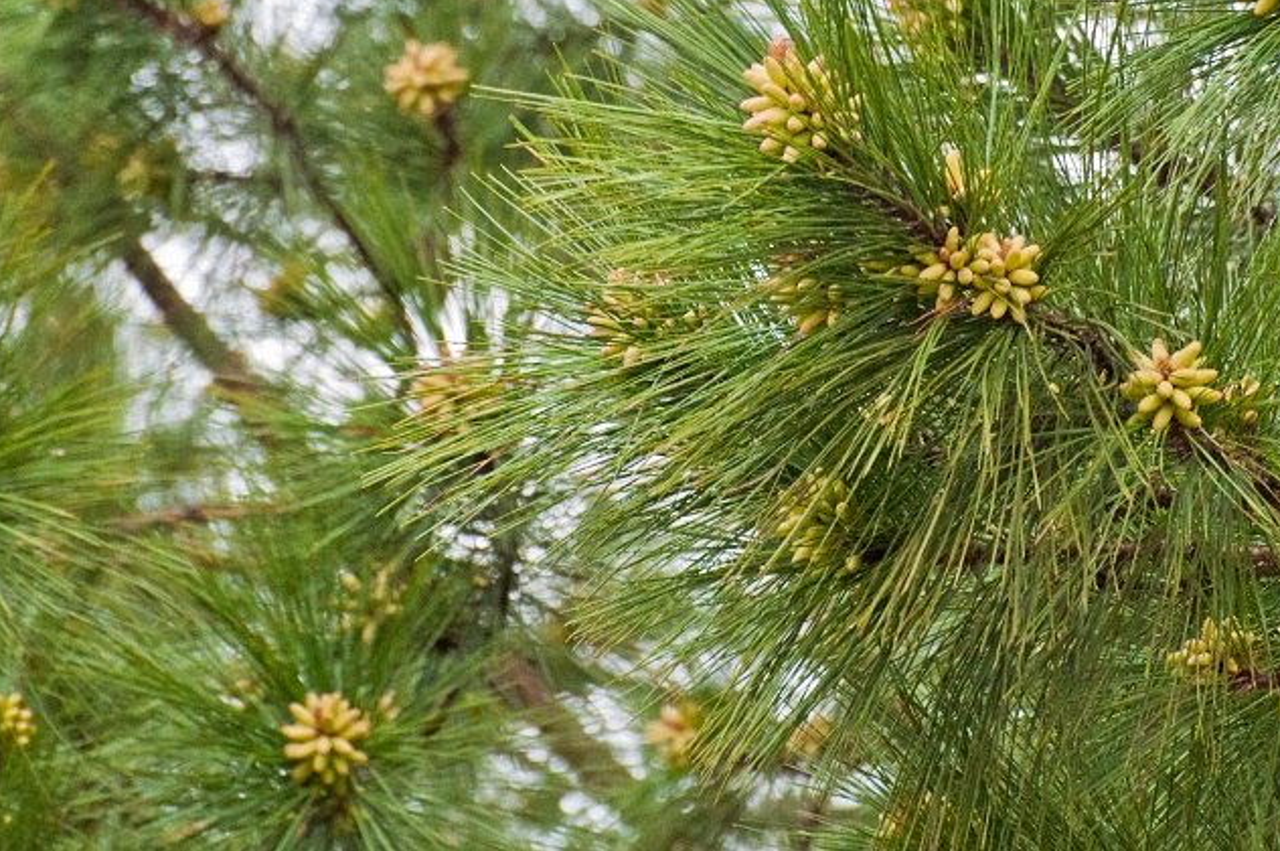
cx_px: 895
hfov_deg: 2.9
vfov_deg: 1.9
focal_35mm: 712
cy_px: 180
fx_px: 25289
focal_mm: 300
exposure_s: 1/400
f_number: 11
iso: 2500
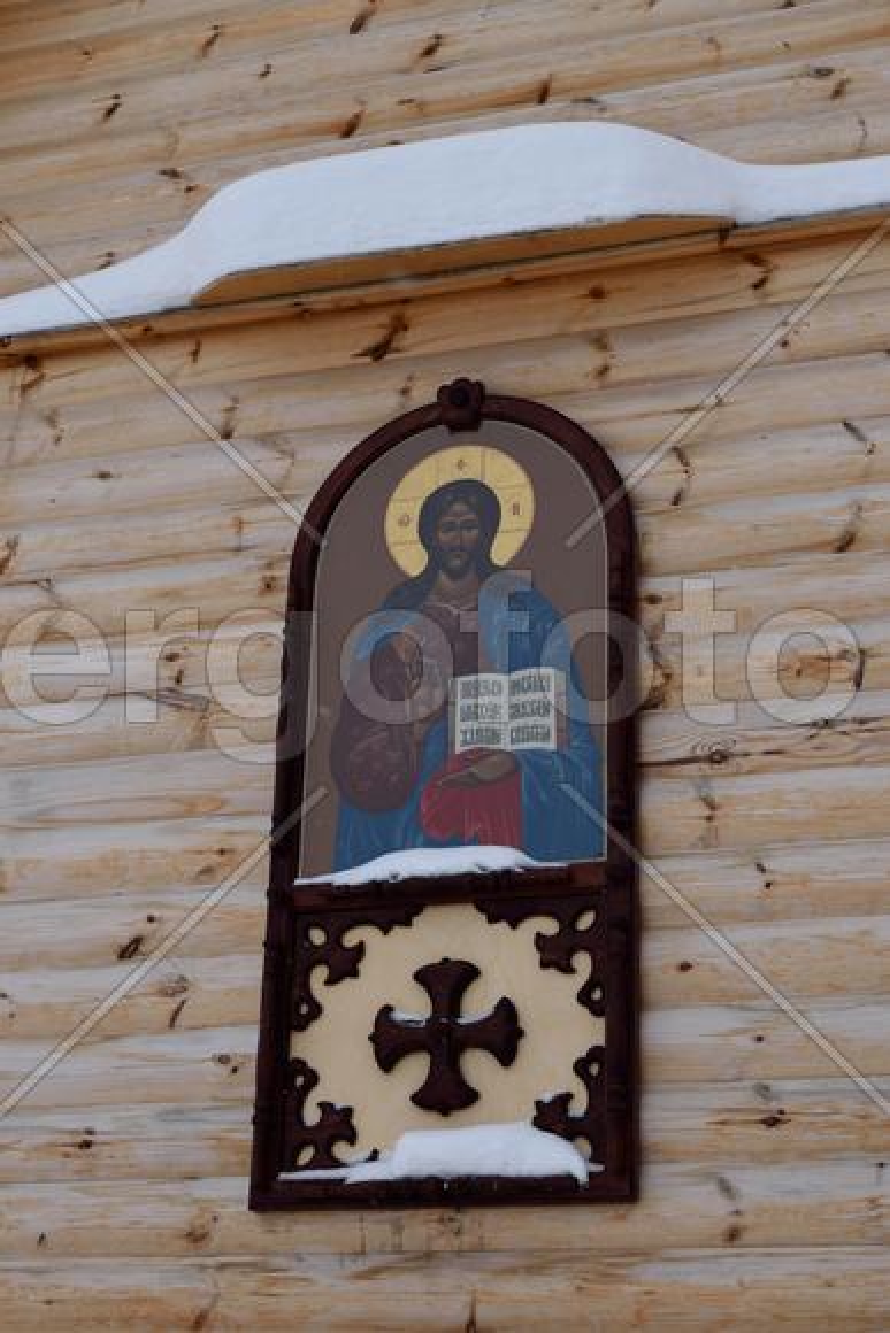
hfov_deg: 22.6
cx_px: 445
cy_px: 666
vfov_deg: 33.4
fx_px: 2223
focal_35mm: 60
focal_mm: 40
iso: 220
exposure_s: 1/250
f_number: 8
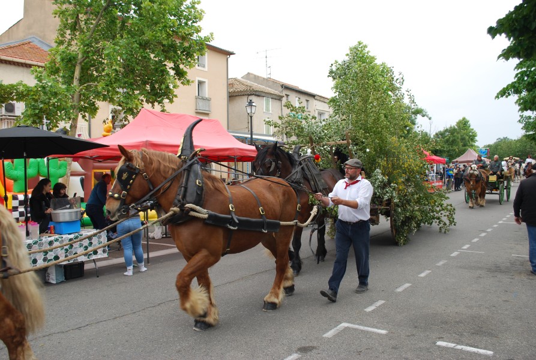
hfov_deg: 61.8
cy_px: 180
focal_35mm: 30
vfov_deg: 43.8
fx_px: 448
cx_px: 268
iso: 125
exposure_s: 1/125
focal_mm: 20
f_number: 5.6
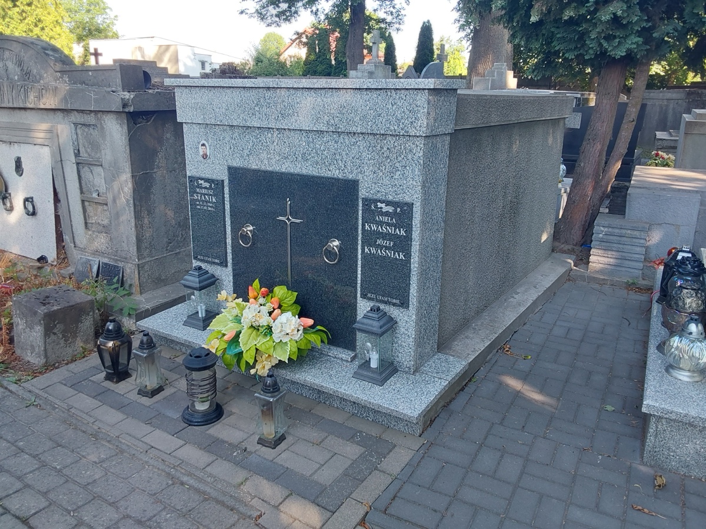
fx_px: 571
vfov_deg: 49.7
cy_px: 264
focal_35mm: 28
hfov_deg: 63.4
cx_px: 353
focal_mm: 2.91
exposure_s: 1/100
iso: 50
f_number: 1.9
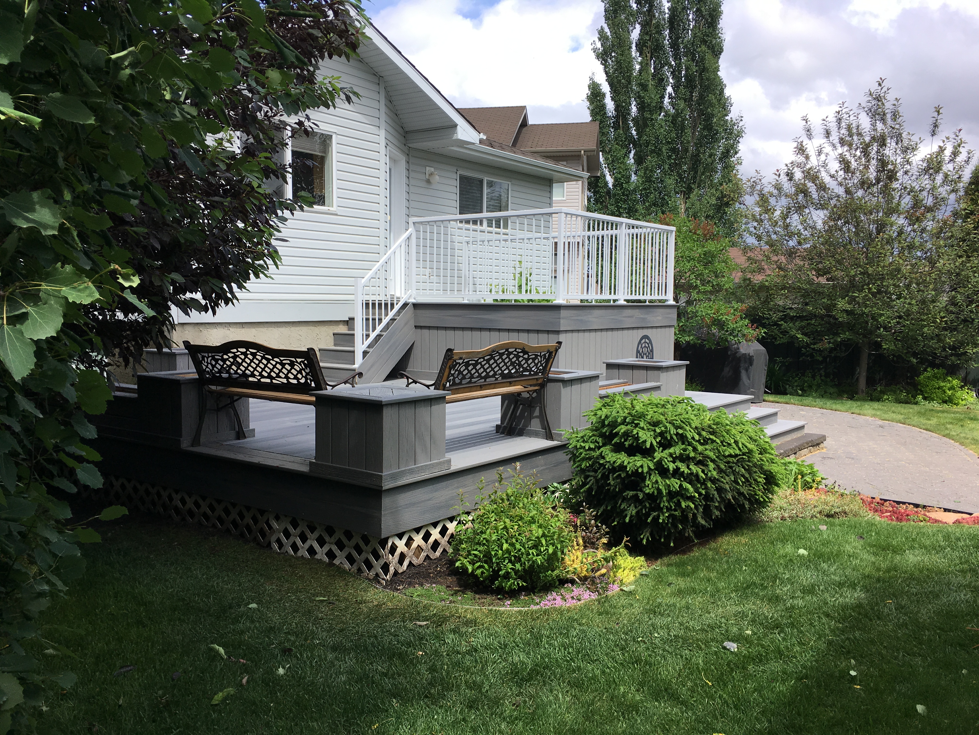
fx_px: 820
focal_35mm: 29
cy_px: 368
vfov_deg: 48.2
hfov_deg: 61.7
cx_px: 490
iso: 25
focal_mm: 4.15
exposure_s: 1/1099
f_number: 2.2
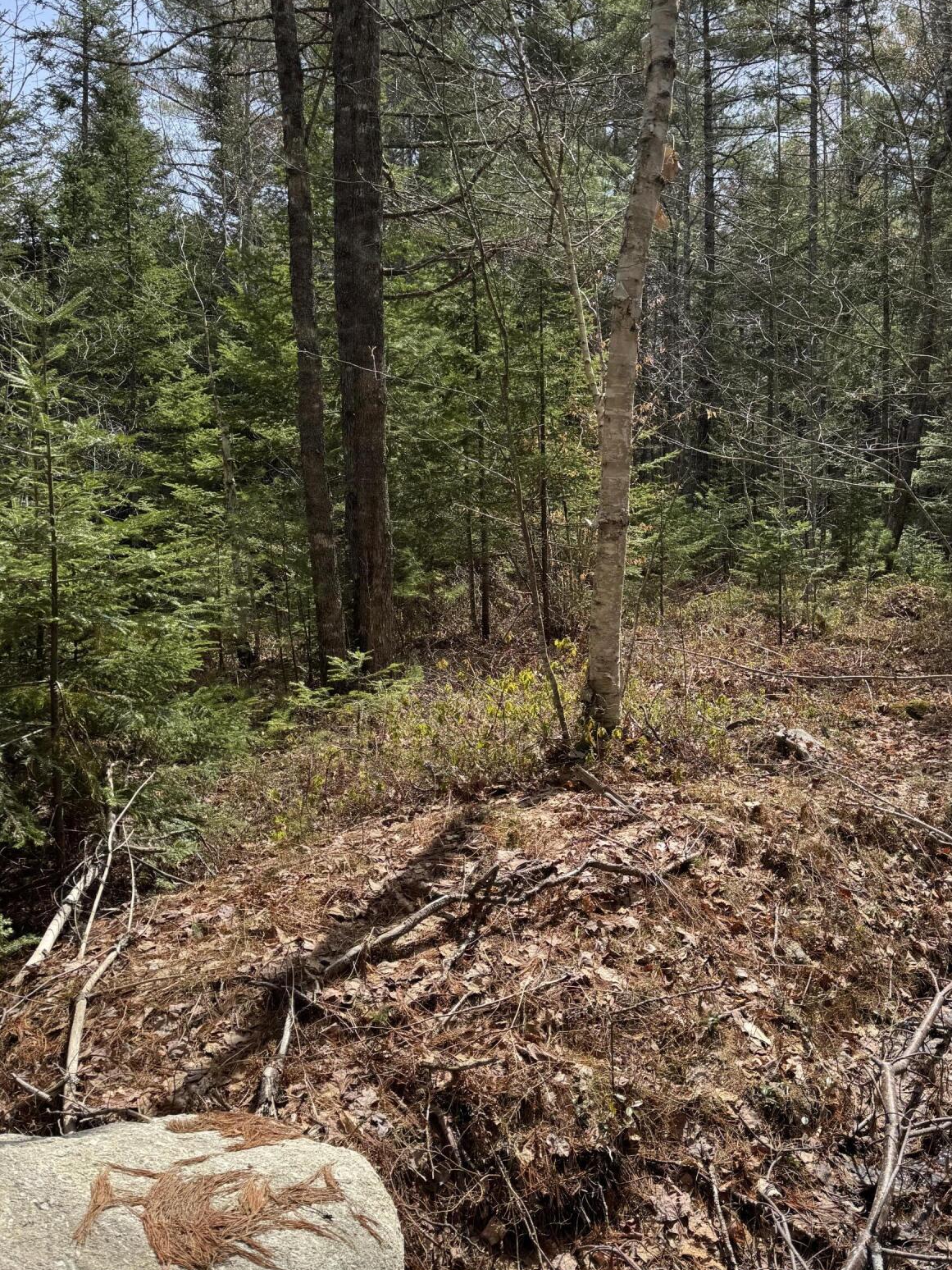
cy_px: 564
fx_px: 1137
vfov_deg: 58.2
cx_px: 588
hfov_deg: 45.1
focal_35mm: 31
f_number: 1.78
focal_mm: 6.76
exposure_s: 1/1923
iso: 80
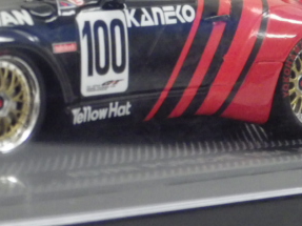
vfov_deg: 6.4
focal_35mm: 230
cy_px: 14
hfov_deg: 8.6
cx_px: 55
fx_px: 2006
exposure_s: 1/40
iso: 800
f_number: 4.6
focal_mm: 18.4
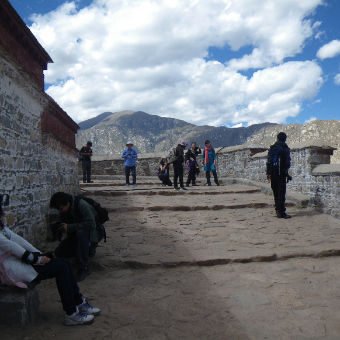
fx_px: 378
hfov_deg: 48.4
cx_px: 186
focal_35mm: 34
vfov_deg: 48.5
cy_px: 170
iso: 50
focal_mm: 5
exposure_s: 1/400
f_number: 4.2
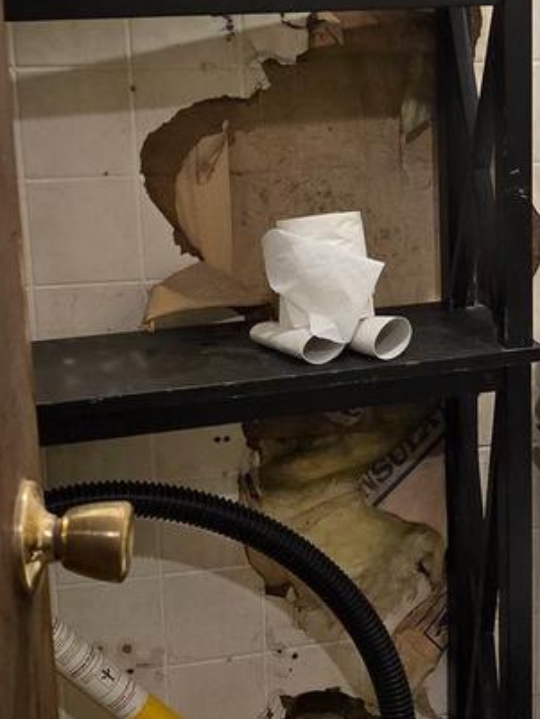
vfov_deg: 22.2
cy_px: 464
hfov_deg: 16.3
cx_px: 596
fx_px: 1829
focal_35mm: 88
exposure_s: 1/120
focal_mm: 6.3
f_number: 1.7
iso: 400
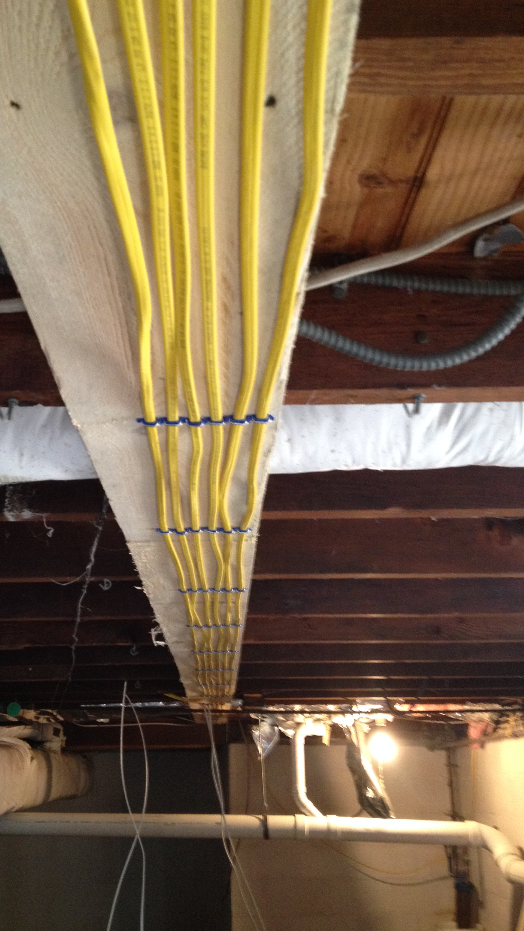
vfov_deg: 50.5
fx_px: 988
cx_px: 184
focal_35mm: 40
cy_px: 477
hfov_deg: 29.5
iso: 200
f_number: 2.4
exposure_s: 1/20
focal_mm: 4.28
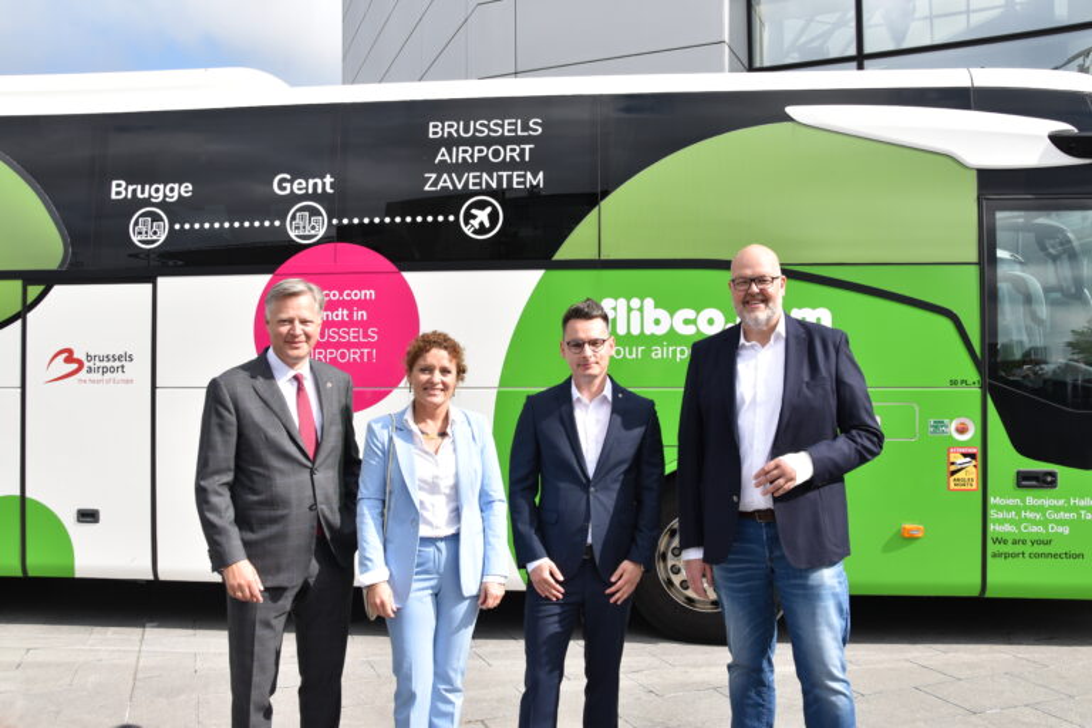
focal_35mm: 30
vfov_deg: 43.6
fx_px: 910
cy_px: 364
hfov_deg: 61.9
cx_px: 546
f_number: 9
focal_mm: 20
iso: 200
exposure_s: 1/320
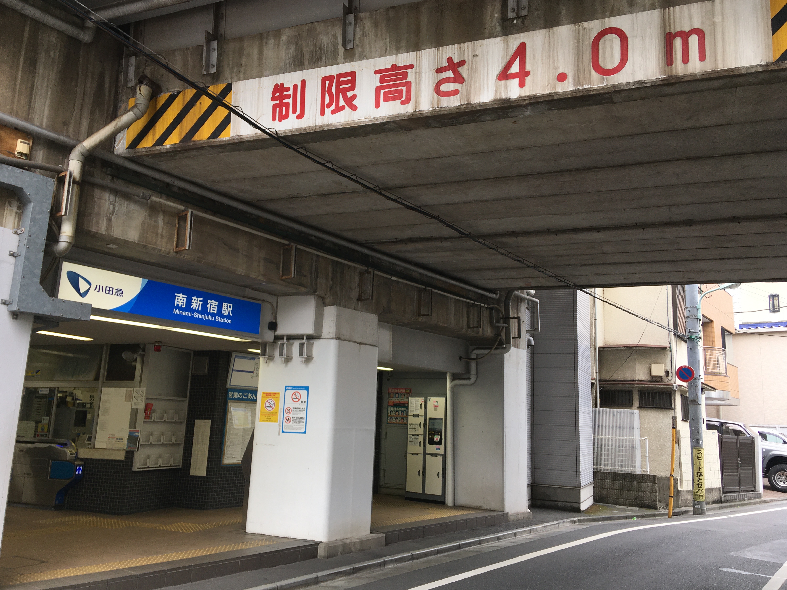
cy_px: 287
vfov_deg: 46.8
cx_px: 397
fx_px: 682
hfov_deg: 60.0
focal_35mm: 30
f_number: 2.2
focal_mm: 4.15
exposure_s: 1/120
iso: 25
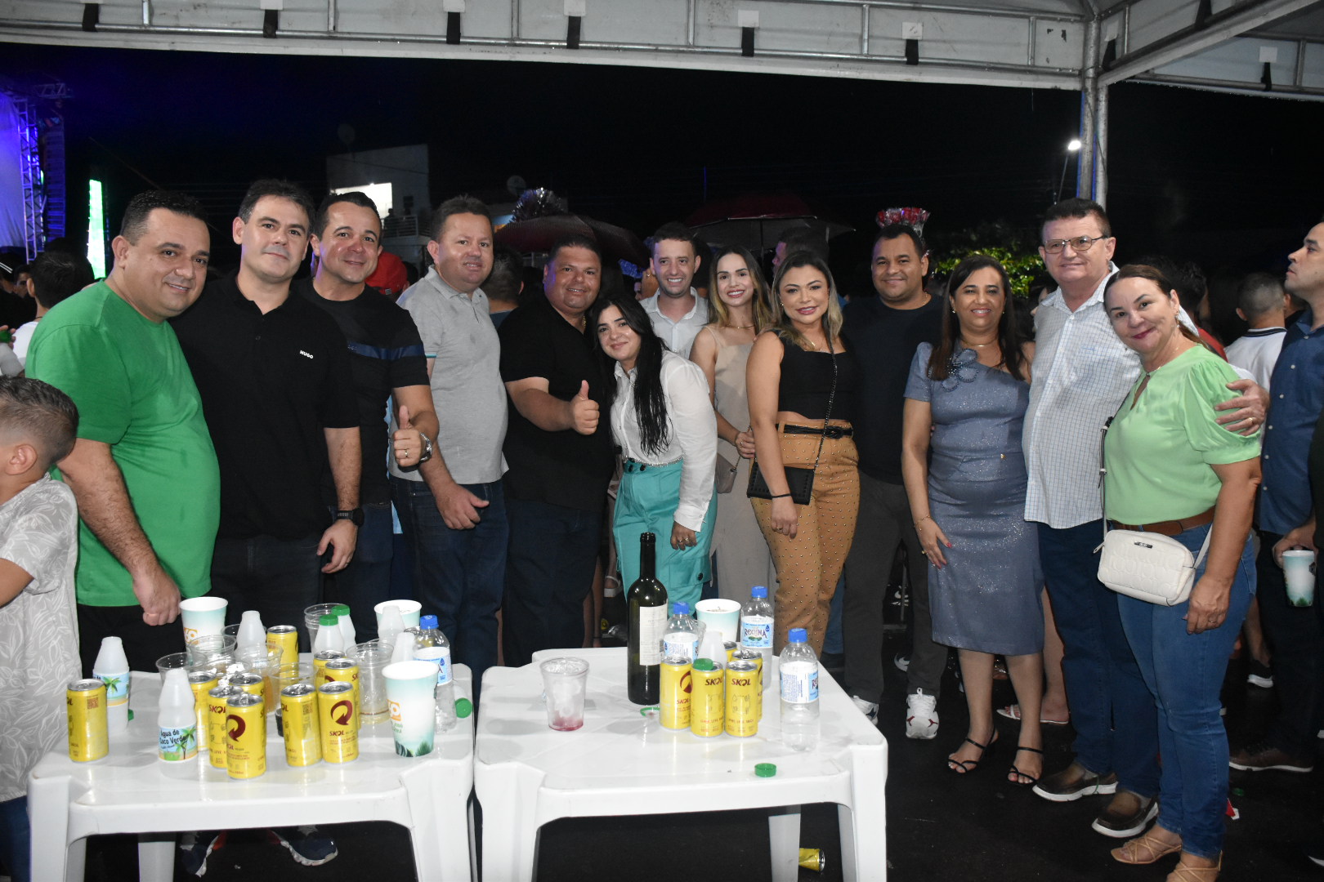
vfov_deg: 47.9
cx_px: 662
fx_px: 993
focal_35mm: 27
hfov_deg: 67.4
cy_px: 441
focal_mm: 18
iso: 3200
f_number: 3.5
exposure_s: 1/125
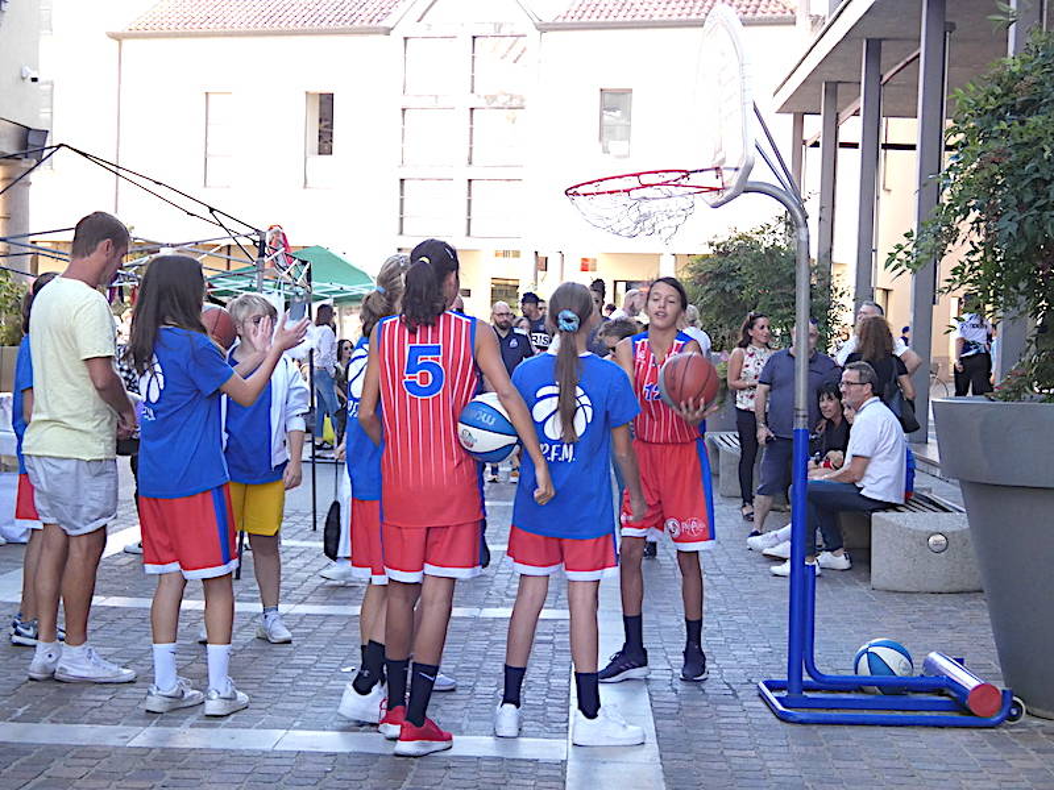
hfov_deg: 33.2
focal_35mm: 58
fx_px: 1766
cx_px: 527
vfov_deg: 25.2
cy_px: 395
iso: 400
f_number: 4.1
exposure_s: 1/125
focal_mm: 10.4
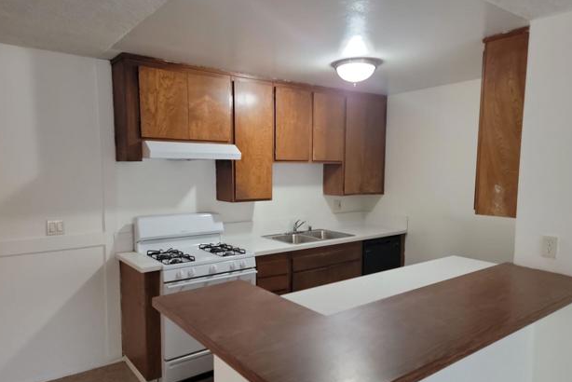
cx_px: 286
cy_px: 206
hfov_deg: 69.4
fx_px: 413
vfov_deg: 49.6
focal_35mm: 26
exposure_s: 1/39.1
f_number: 1.8
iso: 898
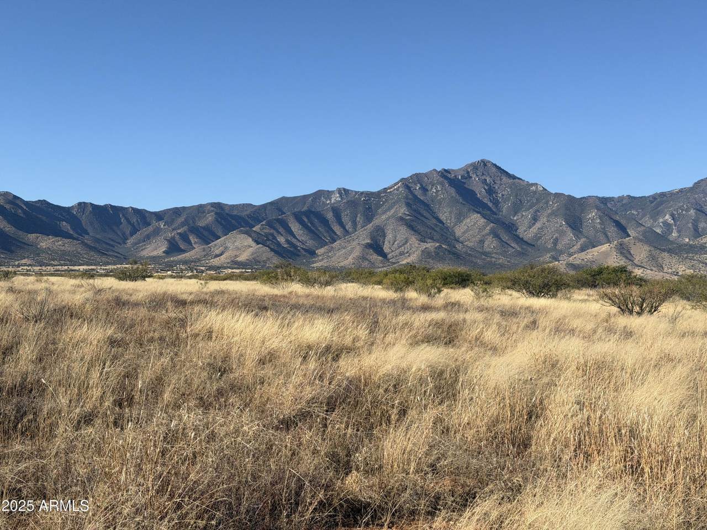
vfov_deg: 30.3
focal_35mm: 48
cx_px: 354
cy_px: 265
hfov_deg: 39.7
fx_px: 980
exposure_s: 1/6024
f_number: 1.78
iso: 80
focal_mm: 6.76
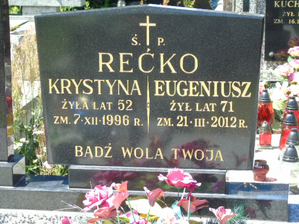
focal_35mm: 108
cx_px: 150
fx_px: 933
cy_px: 112
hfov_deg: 18.2
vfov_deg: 13.7
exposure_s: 1/100
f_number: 4.4
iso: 80
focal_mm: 19
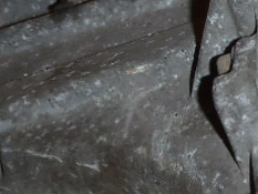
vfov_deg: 9.6
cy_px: 122
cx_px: 349
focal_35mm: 154
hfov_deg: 12.4
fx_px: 1148
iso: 100
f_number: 3.9
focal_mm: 5
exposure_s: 1/30
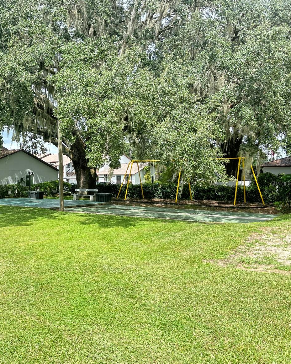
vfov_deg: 51.5
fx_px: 377
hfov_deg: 40.1
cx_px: 49
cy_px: 183
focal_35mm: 35
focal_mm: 5.96
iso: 50
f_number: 1.6
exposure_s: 1/630
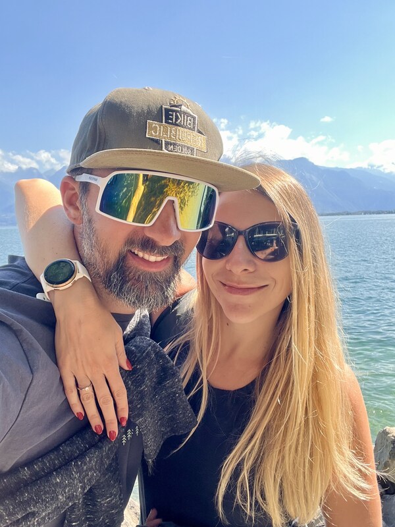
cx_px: 198
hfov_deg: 46.8
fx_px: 456
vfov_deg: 60.0
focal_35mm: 30
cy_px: 264
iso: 32
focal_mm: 2.71
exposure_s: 1/172
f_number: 2.2
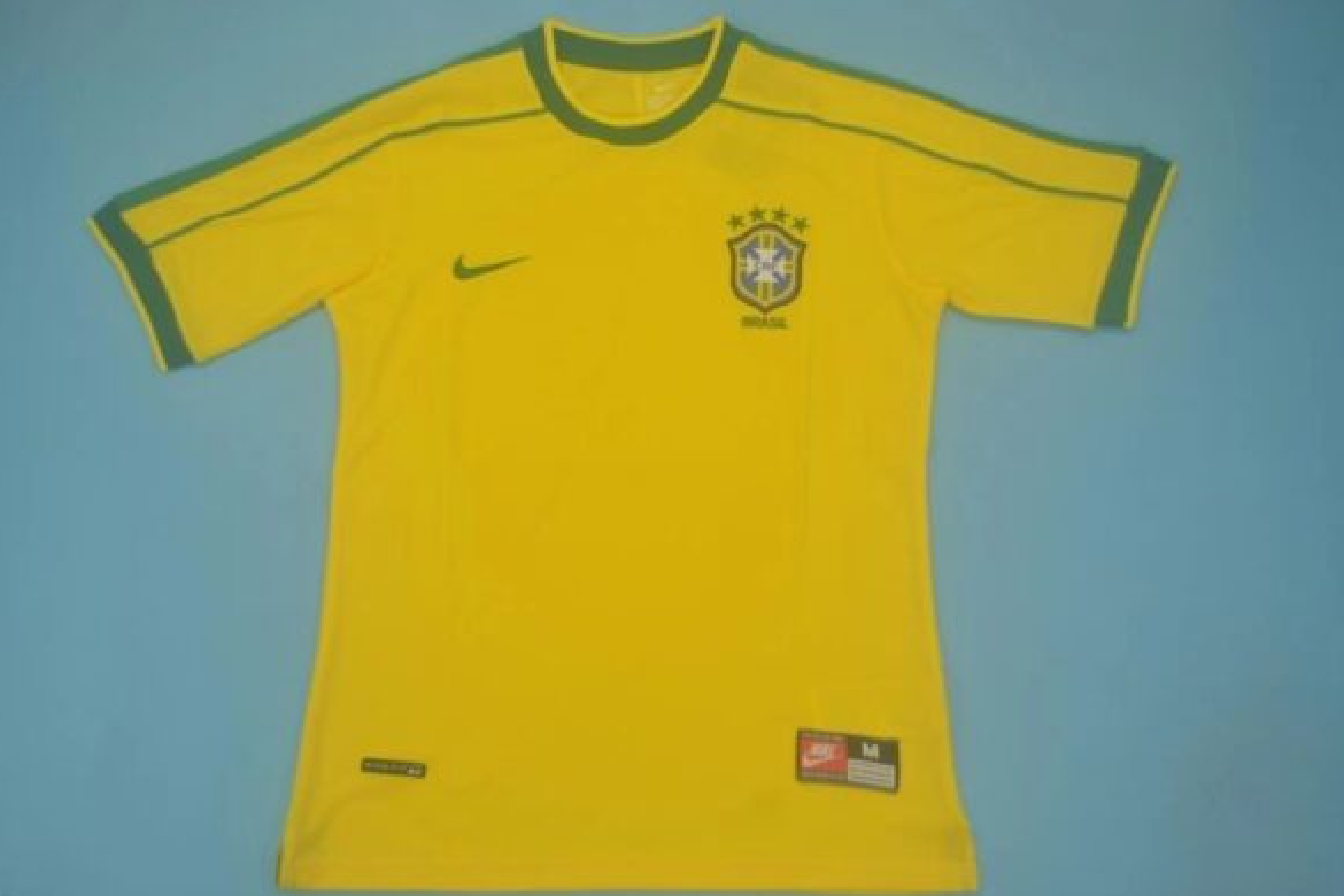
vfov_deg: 33.4
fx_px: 1493
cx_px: 673
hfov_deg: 48.5
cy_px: 450
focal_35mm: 40
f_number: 4.2
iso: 200
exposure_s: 1/160
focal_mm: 26
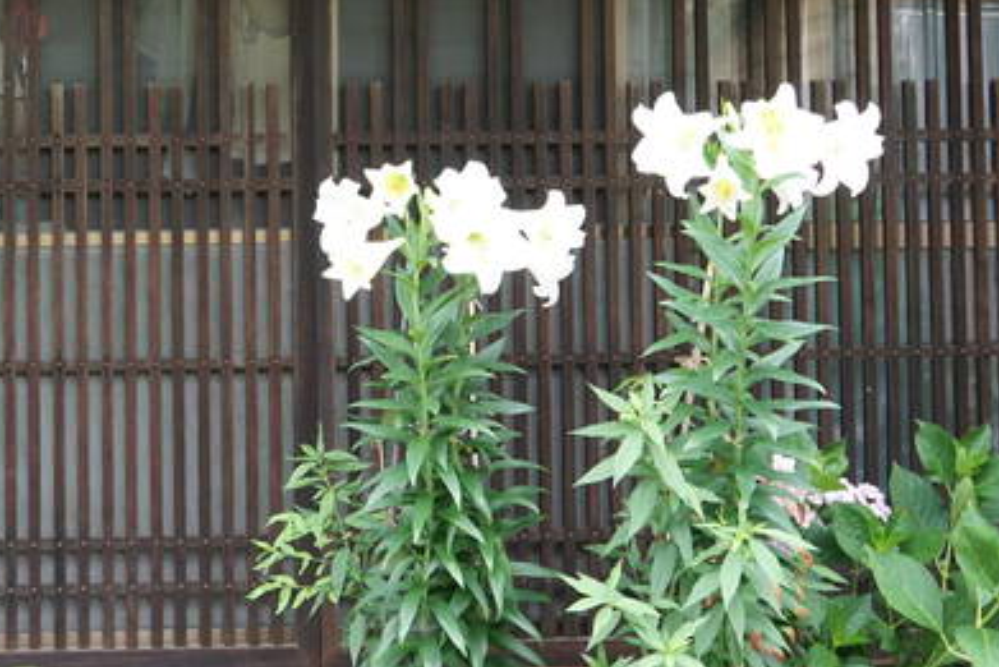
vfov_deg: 19.5
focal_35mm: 69
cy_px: 132
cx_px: 215
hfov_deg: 28.7
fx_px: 1915
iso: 800
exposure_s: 1/160
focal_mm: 18
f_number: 4
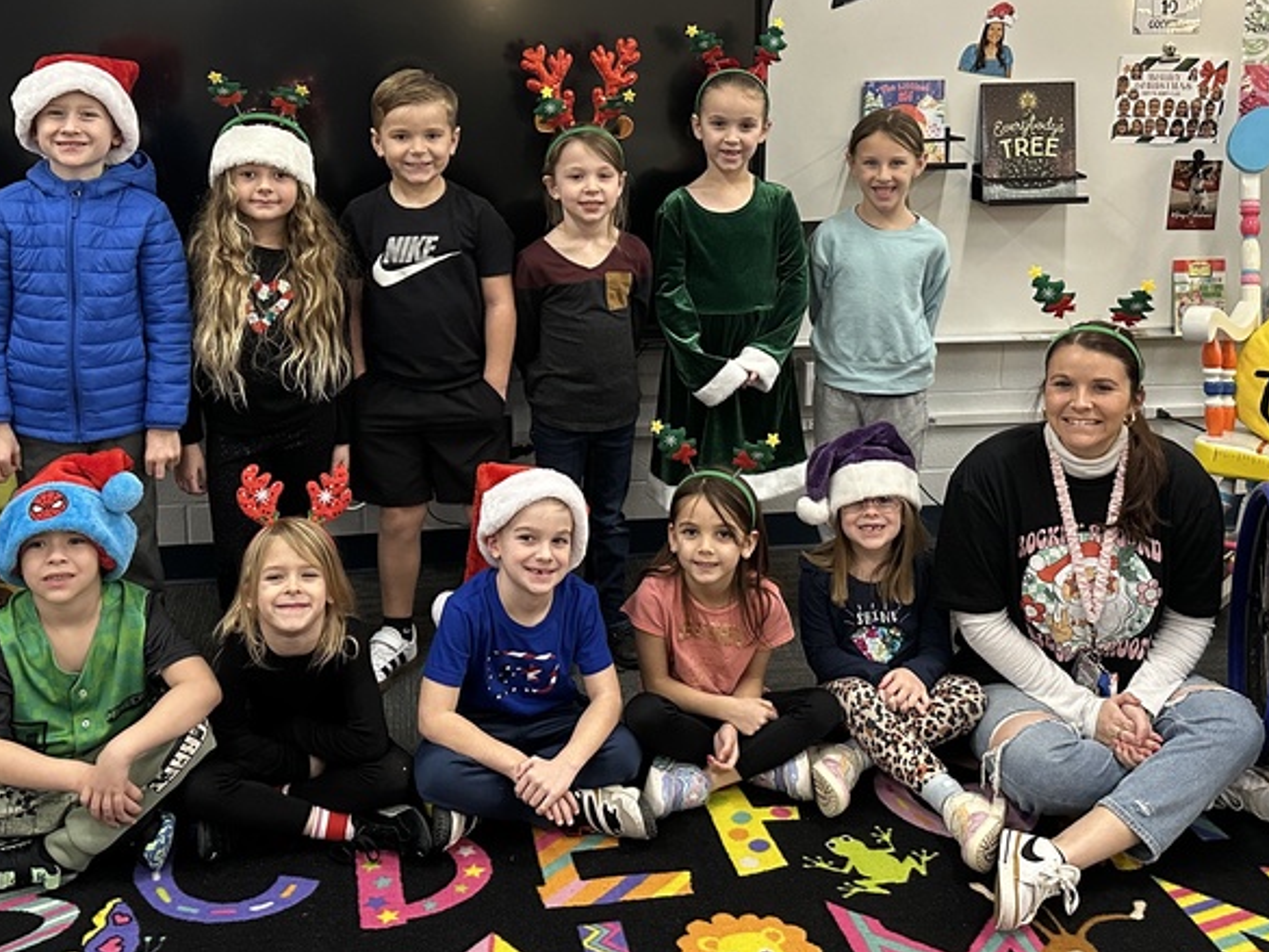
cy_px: 299
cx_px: 620
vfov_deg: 34.0
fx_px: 1540
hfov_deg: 44.8
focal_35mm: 42
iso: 320
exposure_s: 1/48
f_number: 1.78
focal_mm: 6.86
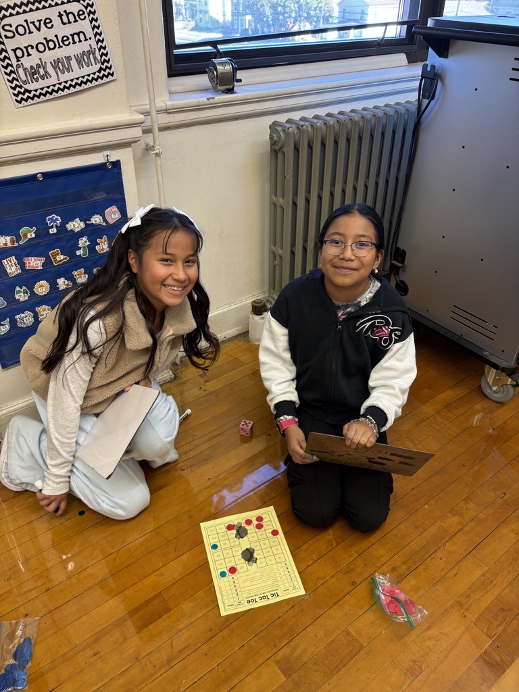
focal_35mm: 26
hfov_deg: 53.1
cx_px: 260
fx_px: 520
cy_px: 346
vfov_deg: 67.3
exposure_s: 1/60
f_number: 1.6
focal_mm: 5.96
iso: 80
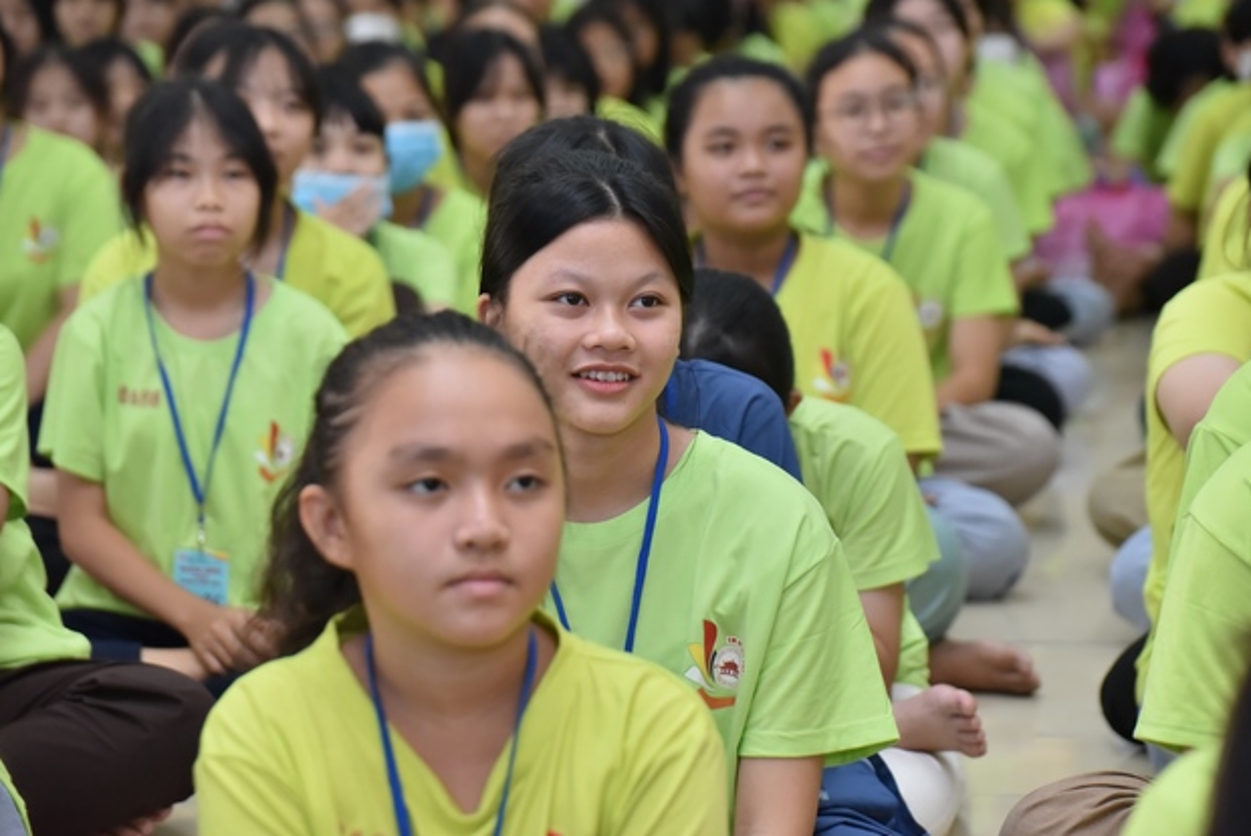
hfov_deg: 16.0
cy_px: 428
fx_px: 4450
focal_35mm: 128
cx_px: 630
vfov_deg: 10.7
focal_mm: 122
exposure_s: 1/200
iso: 3200
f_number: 5.6
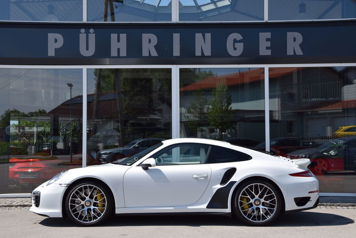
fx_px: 504
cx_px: 178
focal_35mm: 51
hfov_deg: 38.9
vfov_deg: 26.5
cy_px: 119
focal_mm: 34
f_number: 10
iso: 200
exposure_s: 1/400
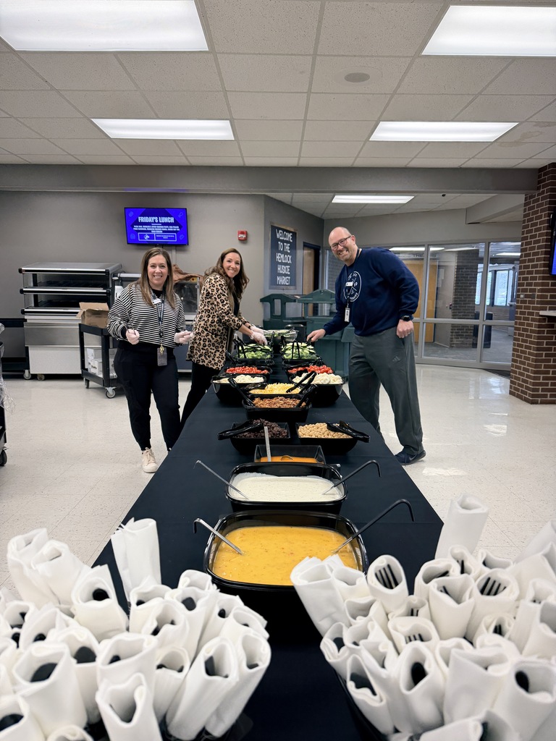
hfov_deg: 56.8
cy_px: 370
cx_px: 278
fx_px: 514
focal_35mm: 24
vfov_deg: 71.6
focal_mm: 6.76
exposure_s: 1/120
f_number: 1.78
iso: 200
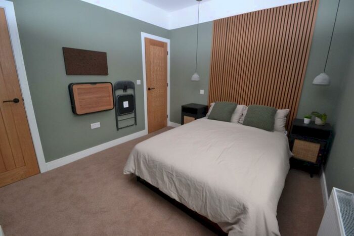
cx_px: 177
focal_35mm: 15
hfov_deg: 100.4
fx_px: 148
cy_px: 118
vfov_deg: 77.4
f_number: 8
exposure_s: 1/250
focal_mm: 10
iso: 1600
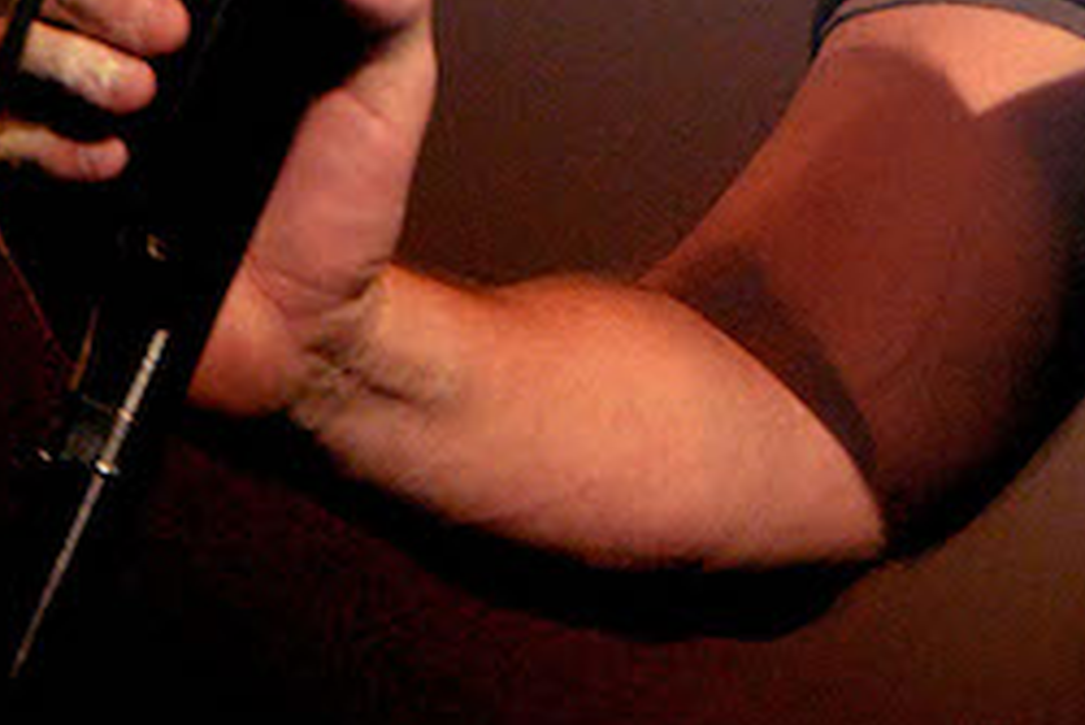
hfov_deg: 2.6
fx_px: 24124
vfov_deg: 1.7
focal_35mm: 800
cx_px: 1311
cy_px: -686
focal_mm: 200
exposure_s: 1/4000
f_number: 2.8
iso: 2500
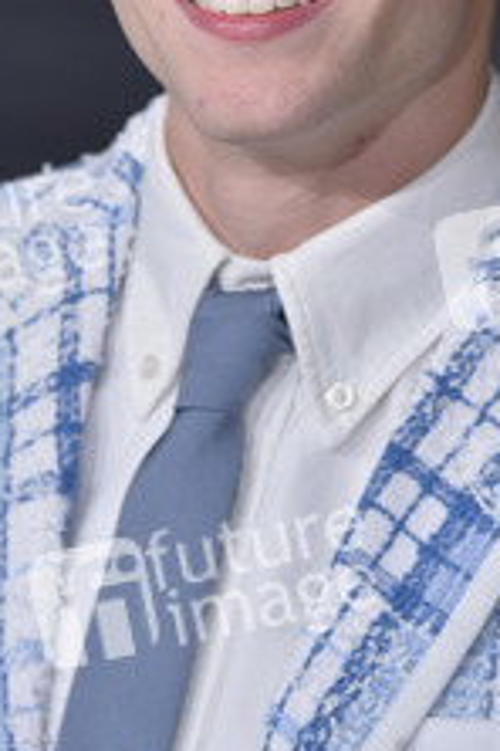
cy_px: 81
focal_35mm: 540
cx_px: 302
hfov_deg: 2.5
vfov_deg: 3.8
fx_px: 11249
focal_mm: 300
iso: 400
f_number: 5.6
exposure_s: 1/500
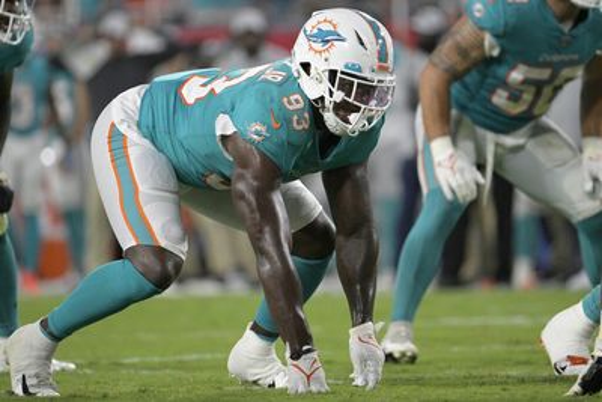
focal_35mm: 600
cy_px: 201
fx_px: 10036
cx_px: 301
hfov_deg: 3.4
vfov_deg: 2.3
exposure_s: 1/1600
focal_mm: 400
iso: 4000
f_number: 4.5
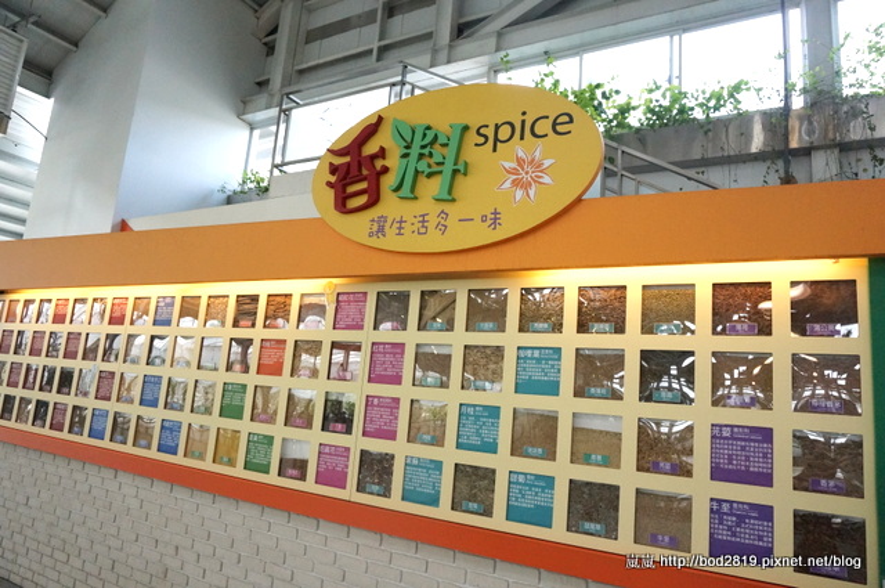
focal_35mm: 24
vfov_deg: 53.0
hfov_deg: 73.8
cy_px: 294
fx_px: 589
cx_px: 442
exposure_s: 1/1000
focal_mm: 16
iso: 3200
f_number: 4.5
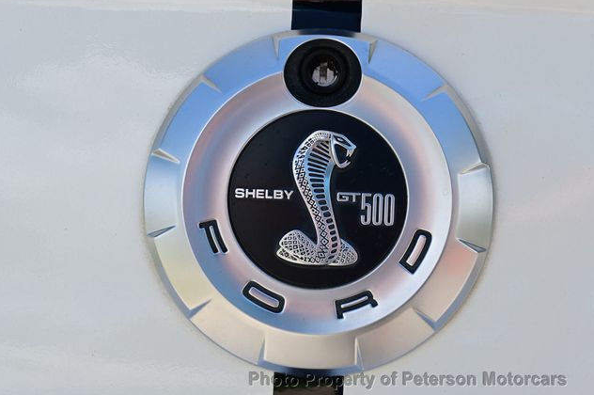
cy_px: 197
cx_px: 297
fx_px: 1253
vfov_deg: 17.9
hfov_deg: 26.7
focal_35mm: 76
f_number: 7.1
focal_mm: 50
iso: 100
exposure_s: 1/200
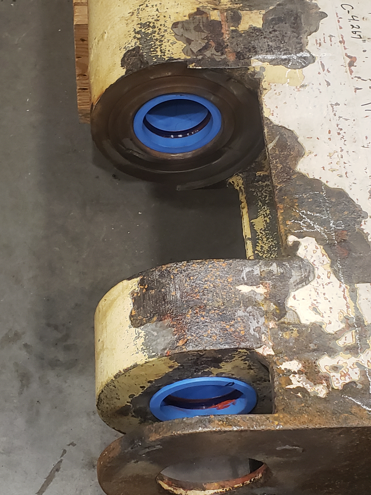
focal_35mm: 26
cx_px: 186
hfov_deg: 53.1
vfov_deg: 67.3
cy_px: 248
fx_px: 372
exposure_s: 1/37
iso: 250
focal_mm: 4.3
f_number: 2.4
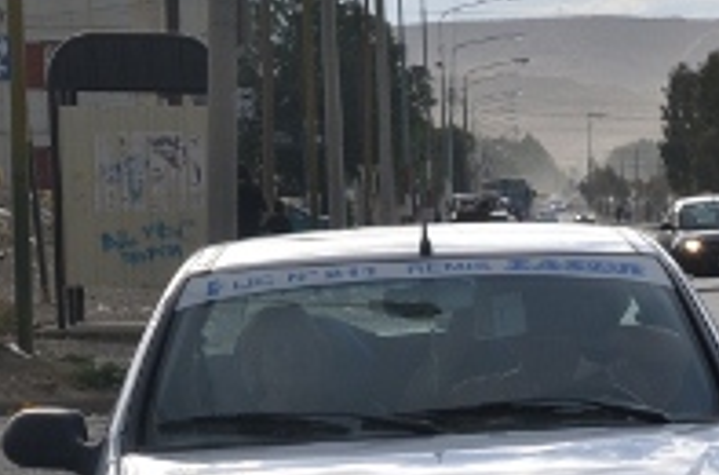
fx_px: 5316
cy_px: 490
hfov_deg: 7.6
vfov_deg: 5.1
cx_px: 1099
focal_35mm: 267
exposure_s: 1/320
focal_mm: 58
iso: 200
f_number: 9
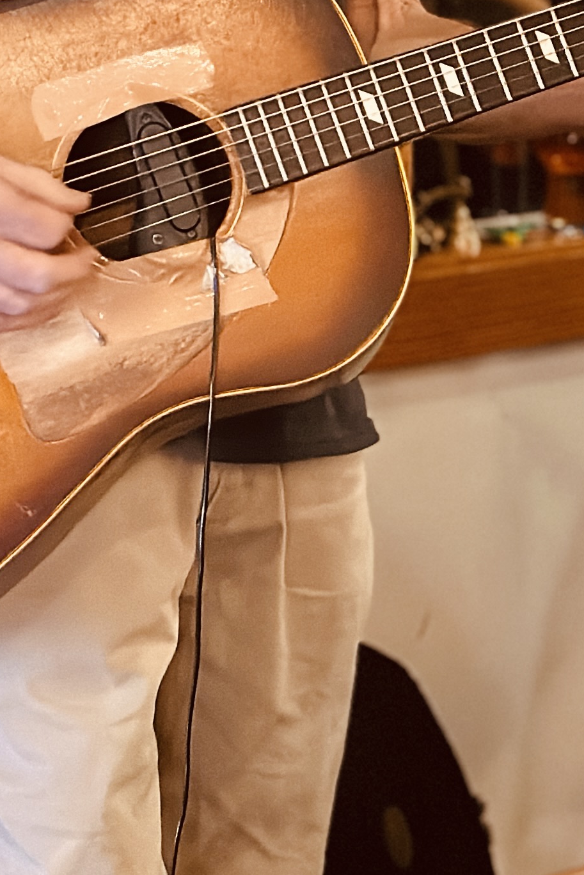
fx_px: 3576
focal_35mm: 147
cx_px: 536
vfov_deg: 13.7
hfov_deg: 9.3
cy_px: -38
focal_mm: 6.86
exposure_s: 1/30
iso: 1000
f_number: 1.78
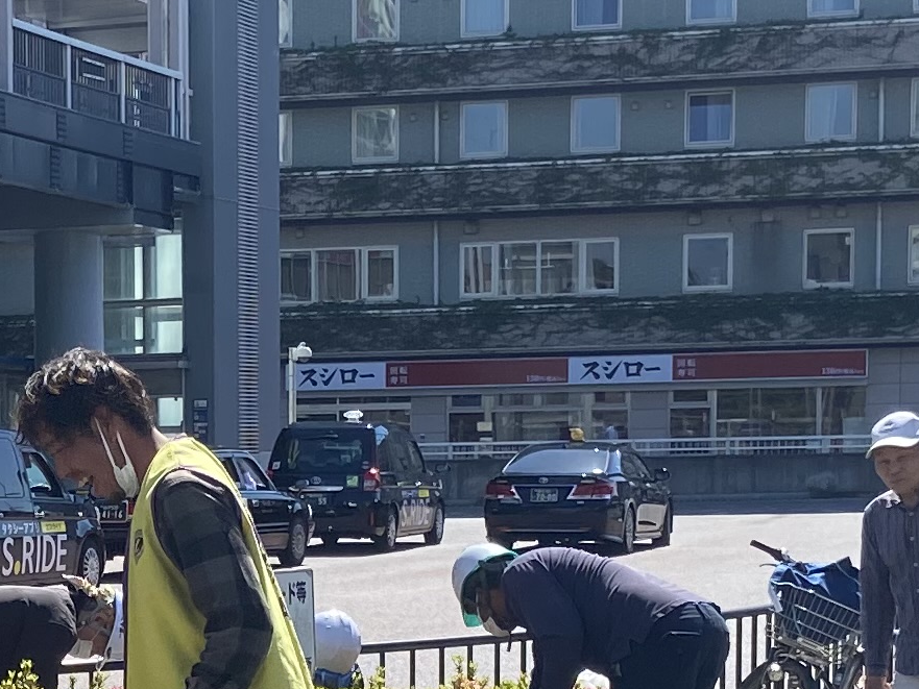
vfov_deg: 12.3
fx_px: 3160
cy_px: 709
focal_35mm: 119
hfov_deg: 16.2
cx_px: 13
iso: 32
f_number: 1.8
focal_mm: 4.25
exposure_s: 1/1961
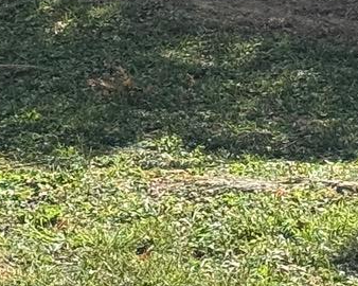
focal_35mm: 284
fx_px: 3007
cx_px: 52
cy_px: -423
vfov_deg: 5.3
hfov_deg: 6.8
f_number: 1.78
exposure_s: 1/2513
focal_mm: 6.76
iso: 64
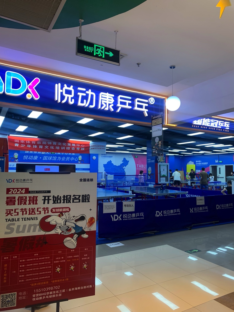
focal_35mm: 26
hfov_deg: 53.1
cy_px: 156
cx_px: 117
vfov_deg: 67.3
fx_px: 234
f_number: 1.8
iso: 64
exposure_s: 1/100
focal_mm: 4.25
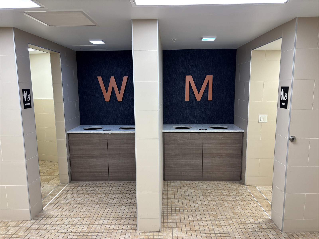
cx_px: 160
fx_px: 240
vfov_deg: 53.1
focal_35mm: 26
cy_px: 120
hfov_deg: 67.3
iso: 80
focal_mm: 5.96
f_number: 1.6
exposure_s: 1/60
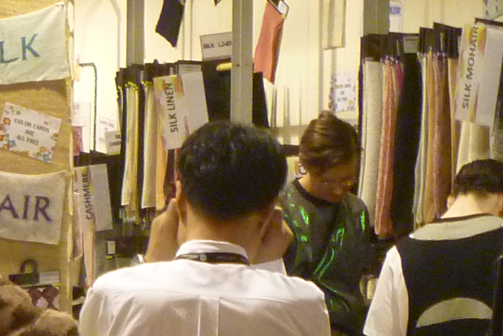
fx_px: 2110
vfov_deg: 9.0
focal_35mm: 151
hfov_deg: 12.2
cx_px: -456
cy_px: 330
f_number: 3.5
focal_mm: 6.3
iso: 400
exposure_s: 1/30
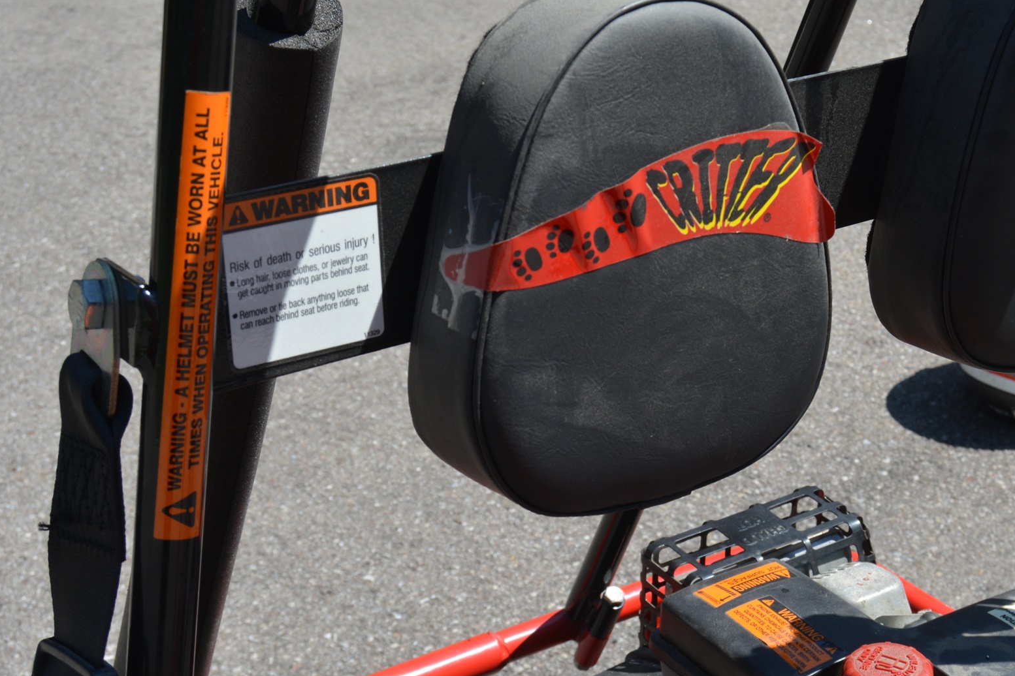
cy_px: 376
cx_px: 771
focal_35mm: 75
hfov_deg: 26.7
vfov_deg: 18.2
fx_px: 2109
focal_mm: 31
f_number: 8
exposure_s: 1/250
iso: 125
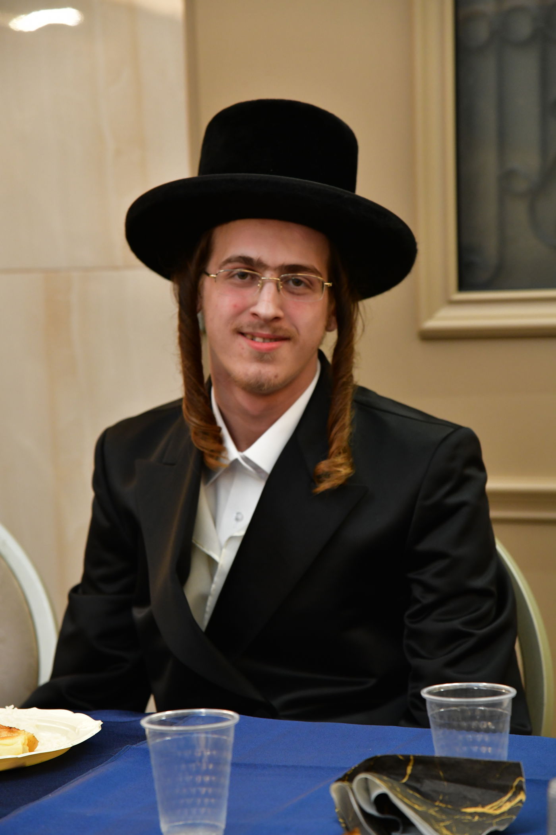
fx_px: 2780
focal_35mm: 120
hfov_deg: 11.4
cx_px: 278
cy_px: 418
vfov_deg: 17.1
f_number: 5.6
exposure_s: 1/100
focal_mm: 120
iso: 2500
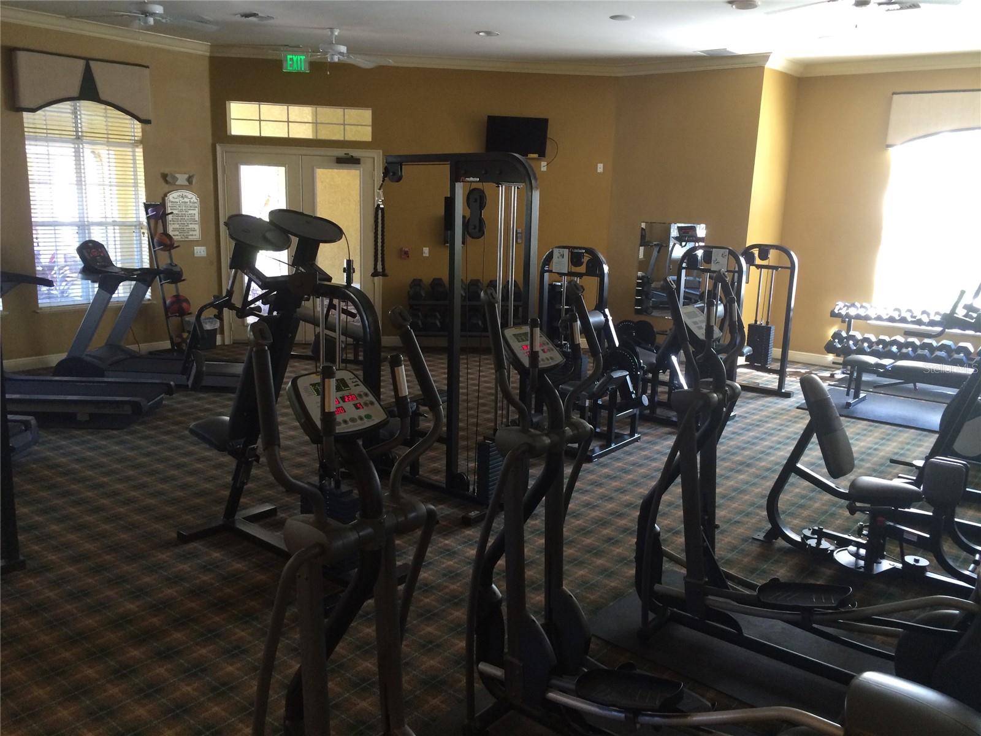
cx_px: 490
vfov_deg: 48.2
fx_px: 822
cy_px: 368
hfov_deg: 61.7
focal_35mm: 29
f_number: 2.2
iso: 160
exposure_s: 1/30
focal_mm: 4.15
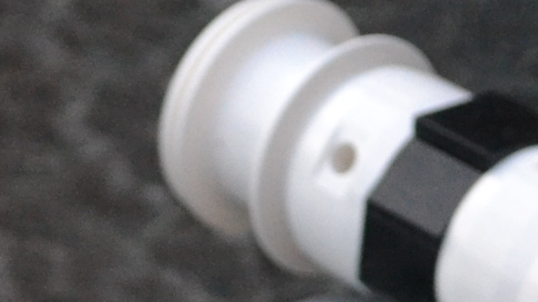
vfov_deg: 2.9
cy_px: 908
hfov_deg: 5.1
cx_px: -36
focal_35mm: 419
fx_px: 5975
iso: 1400
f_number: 5
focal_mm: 38
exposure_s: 1/60
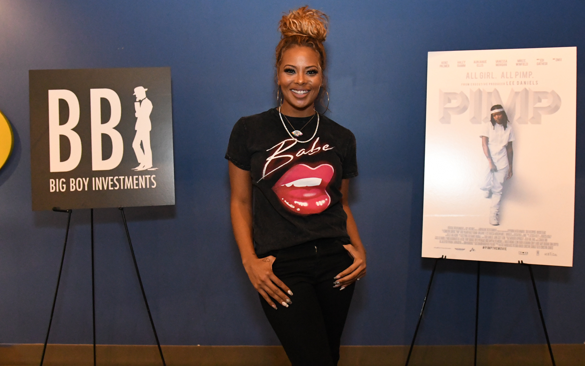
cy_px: 179
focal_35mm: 30
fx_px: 478
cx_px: 298
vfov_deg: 41.8
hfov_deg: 62.9
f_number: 2.8
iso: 8000
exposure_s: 1/100
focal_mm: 18
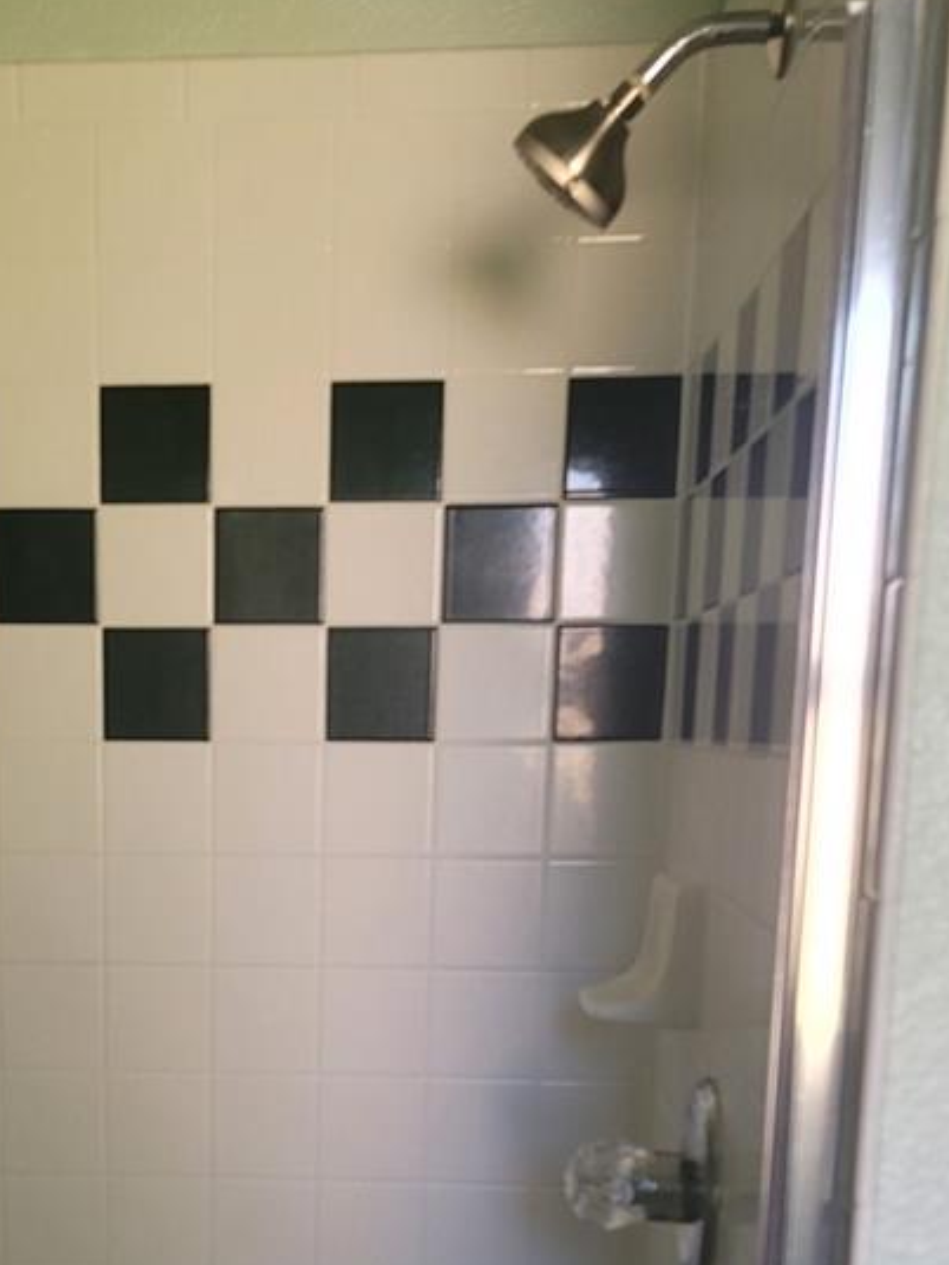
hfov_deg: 25.8
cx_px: 243
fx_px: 2047
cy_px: 1199
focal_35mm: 56
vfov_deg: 32.2
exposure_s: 1/100
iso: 160
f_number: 1.8
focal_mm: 7
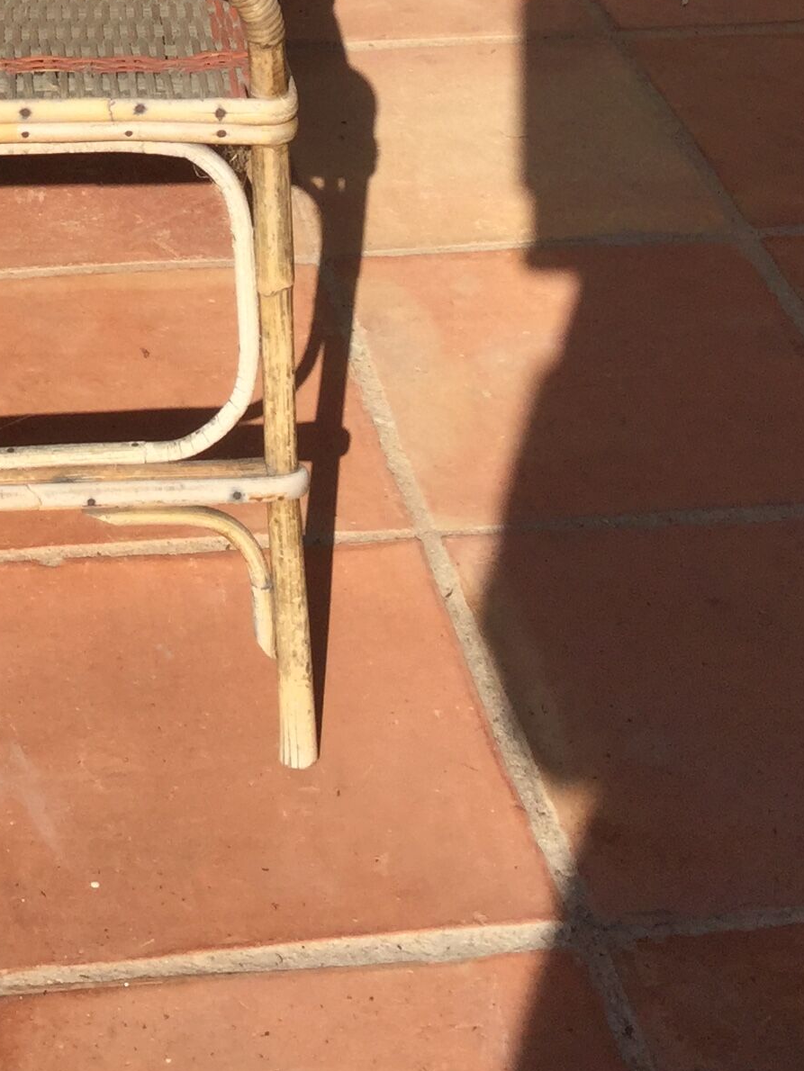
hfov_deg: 17.0
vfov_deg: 21.3
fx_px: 2631
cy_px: -228
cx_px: -5
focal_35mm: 85
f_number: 2.4
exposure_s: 1/1404
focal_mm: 3.3
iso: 25
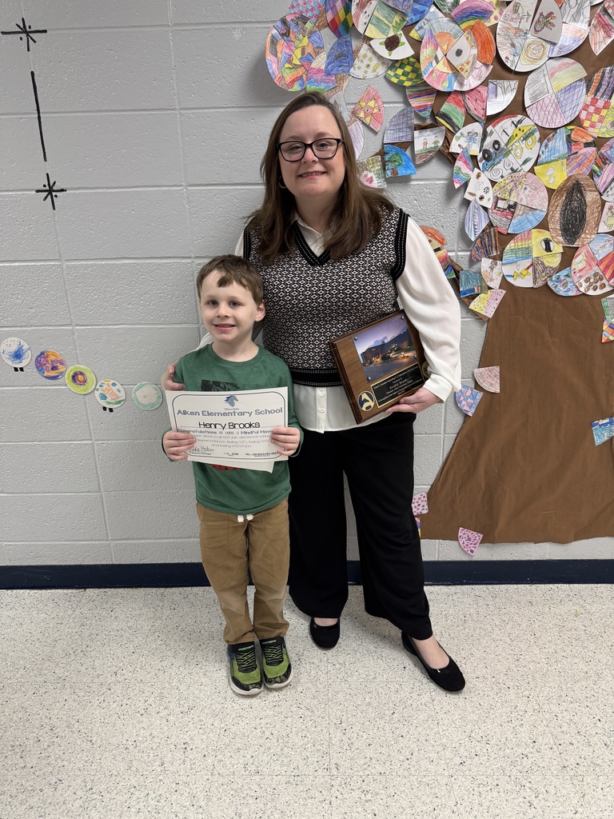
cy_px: 410
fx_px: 568
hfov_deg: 56.8
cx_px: 307
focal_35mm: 24
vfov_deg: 71.6
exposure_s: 1/90
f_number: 1.78
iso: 200
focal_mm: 6.76
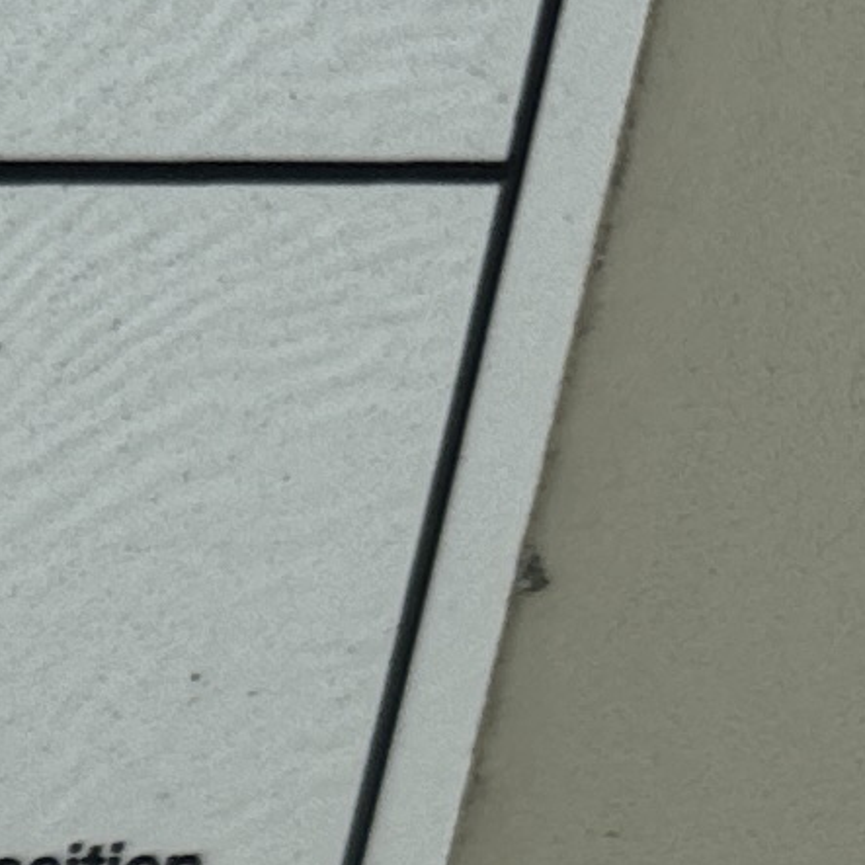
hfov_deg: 7.4
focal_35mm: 193
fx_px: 5456
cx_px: -2124
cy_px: 1779
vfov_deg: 8.5
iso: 80
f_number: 1.78
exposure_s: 1/3096
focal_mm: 6.76
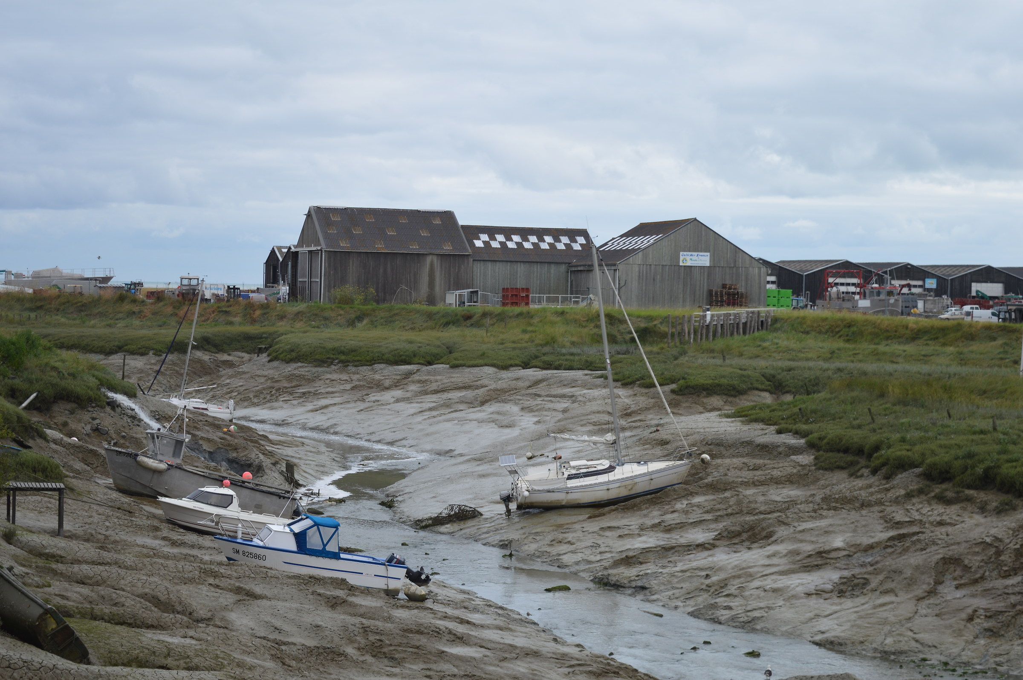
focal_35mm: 72
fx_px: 2044
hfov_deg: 28.1
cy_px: 340
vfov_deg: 18.9
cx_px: 512
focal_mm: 48
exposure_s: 1/160
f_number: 6.3
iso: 100
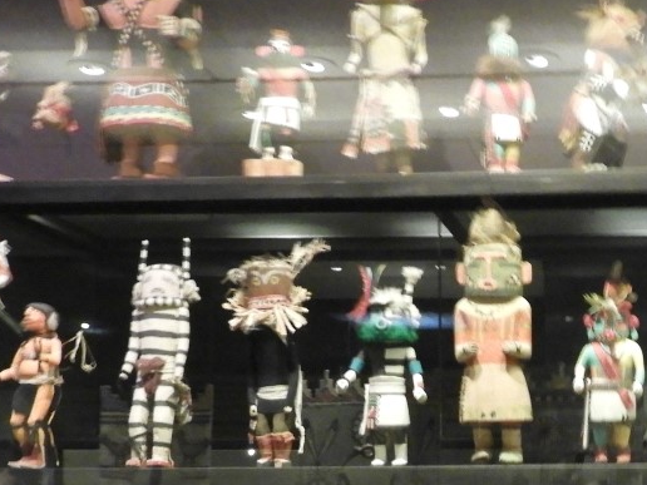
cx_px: 611
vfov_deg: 21.2
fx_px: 1252
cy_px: 480
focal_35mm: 67
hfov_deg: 27.7
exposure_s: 1/1.6
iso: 800
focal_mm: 4.3
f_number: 3.3
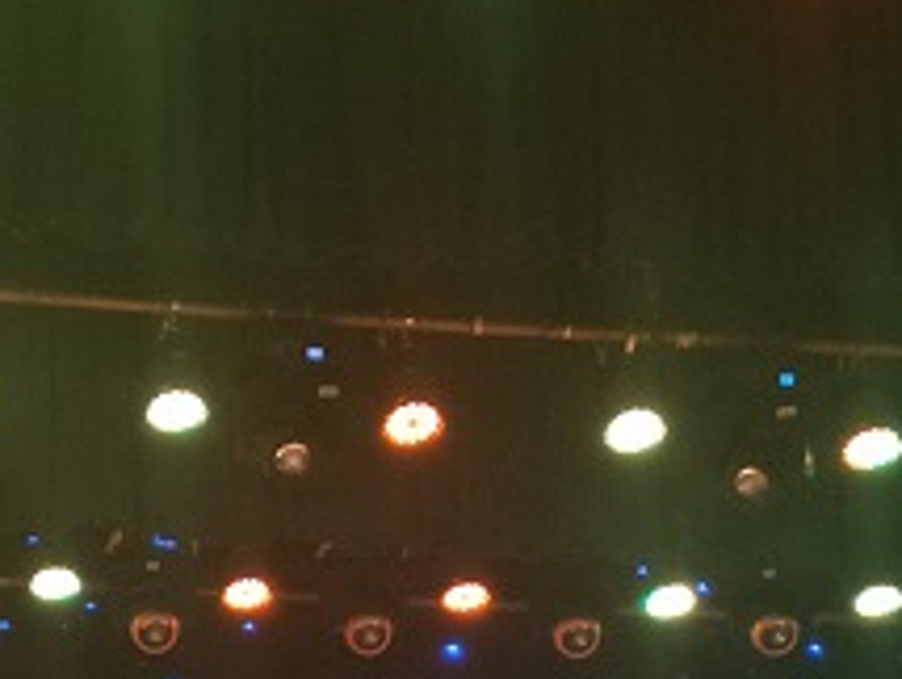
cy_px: 1075
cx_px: 210
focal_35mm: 78
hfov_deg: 24.7
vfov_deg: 16.8
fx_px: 2036
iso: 136
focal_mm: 4.1
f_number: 1.7
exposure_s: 1/33
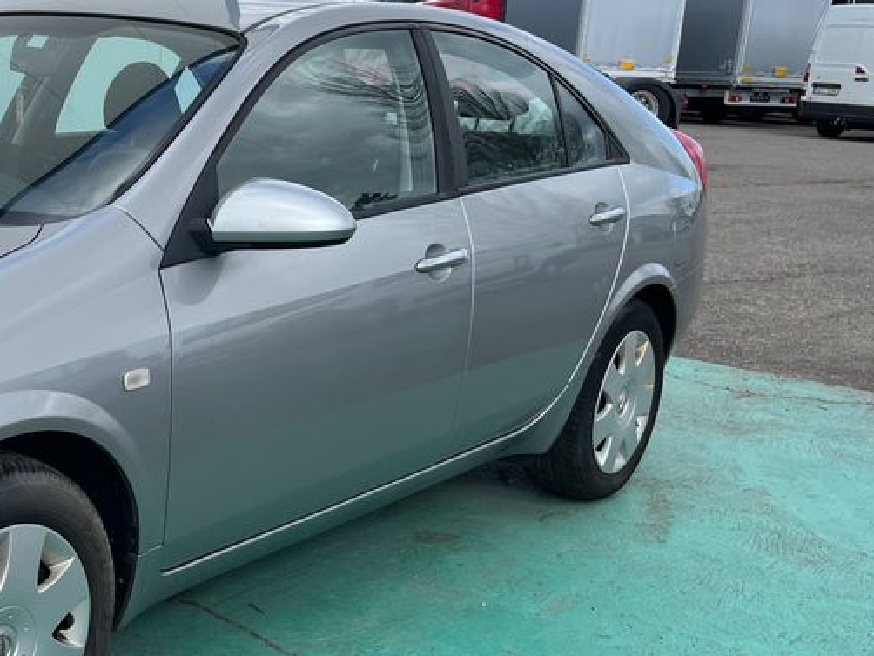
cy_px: 369
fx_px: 1339
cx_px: 5
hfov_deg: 33.2
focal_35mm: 53
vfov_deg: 27.5
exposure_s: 1/2137
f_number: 1.6
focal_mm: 5.1
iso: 50
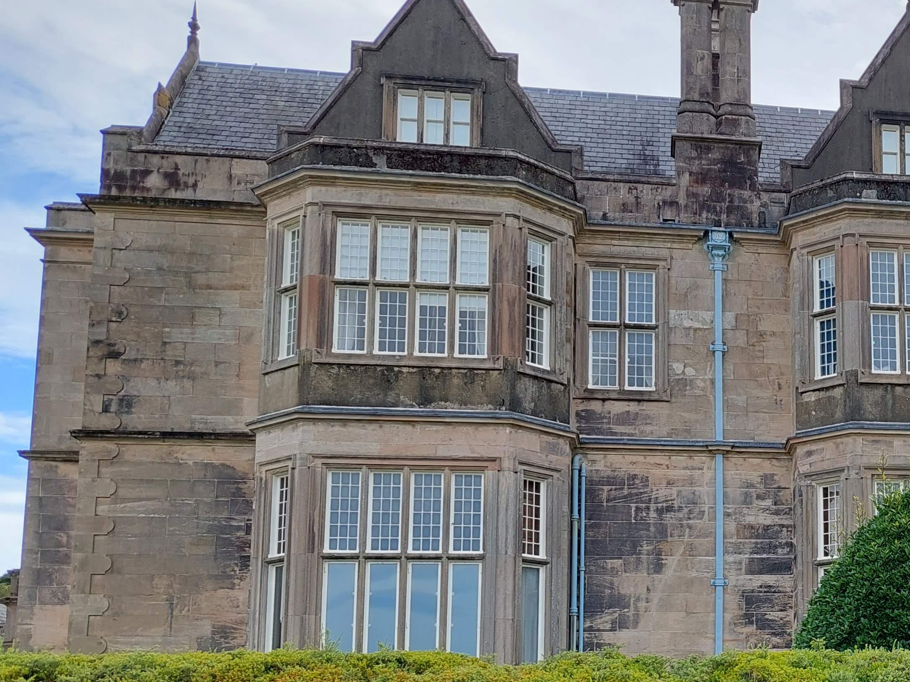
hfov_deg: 34.0
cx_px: 920
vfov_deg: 27.9
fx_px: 1341
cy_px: 565
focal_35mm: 51
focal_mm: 5.23
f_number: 1.8
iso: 40
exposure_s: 1/551
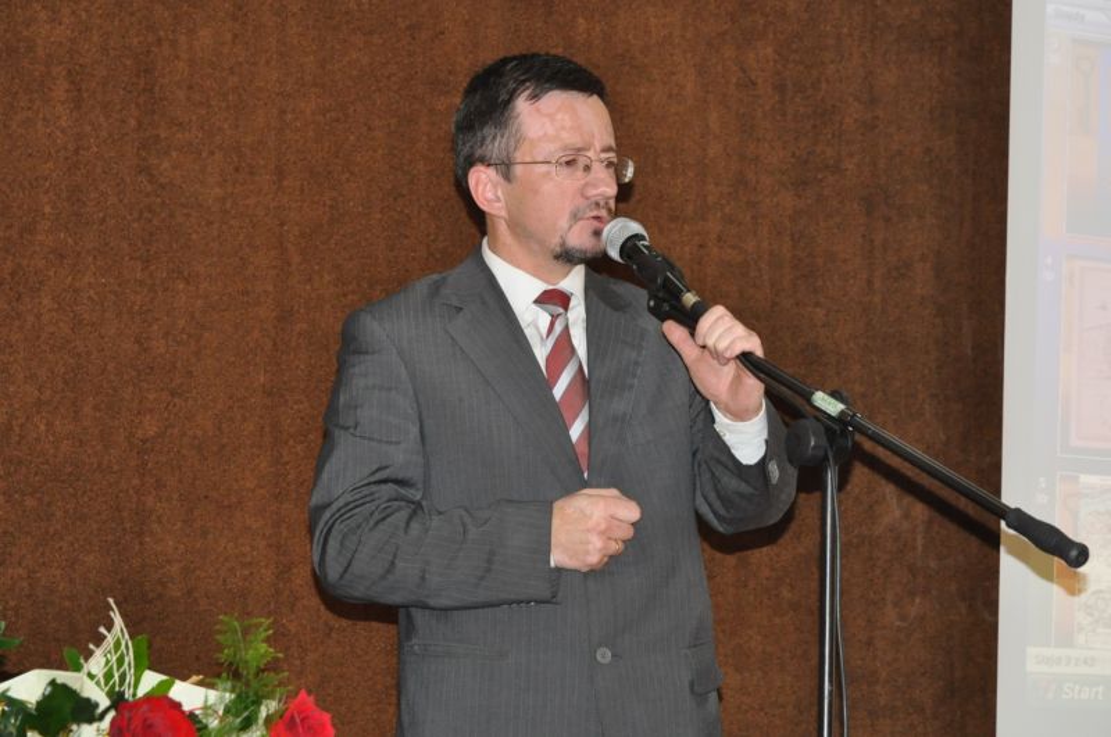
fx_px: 3929
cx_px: 556
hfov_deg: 16.1
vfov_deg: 10.7
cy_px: 368
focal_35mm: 128
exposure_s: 1/160
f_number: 9
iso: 2000
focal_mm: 85
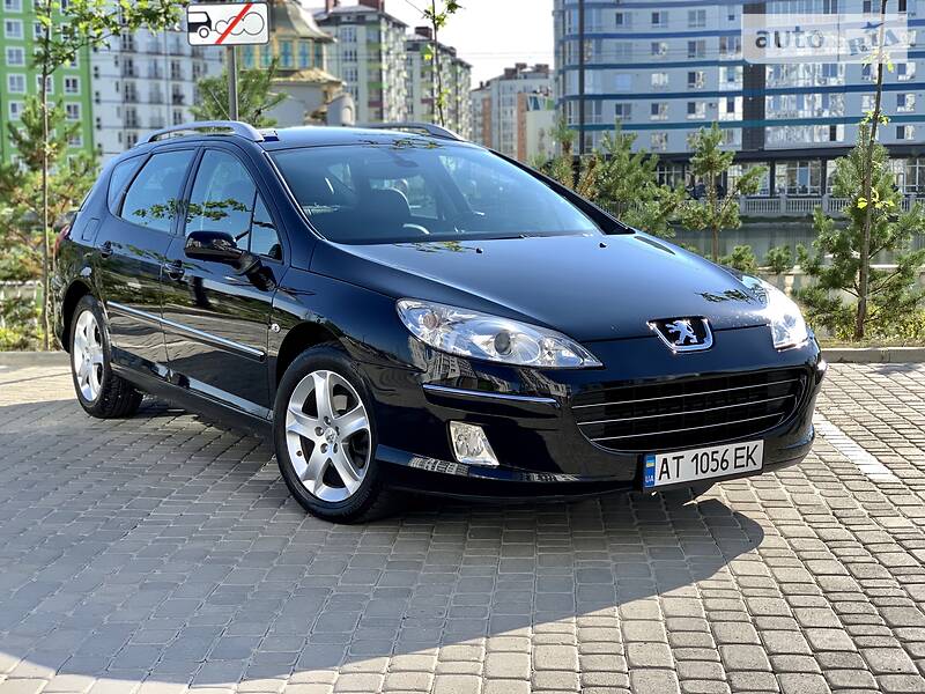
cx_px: 462
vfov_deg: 28.0
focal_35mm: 52
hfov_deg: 36.8
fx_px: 1390
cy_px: 347
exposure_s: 1/381
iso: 16
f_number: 2.4
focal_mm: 6
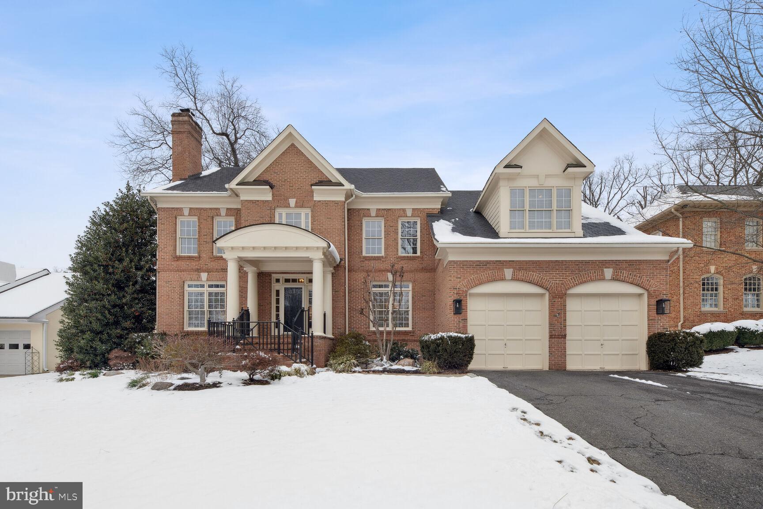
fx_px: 297
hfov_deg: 104.3
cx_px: 382
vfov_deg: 81.2
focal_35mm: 14
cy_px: 254
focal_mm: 14
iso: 200
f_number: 9
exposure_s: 1/320
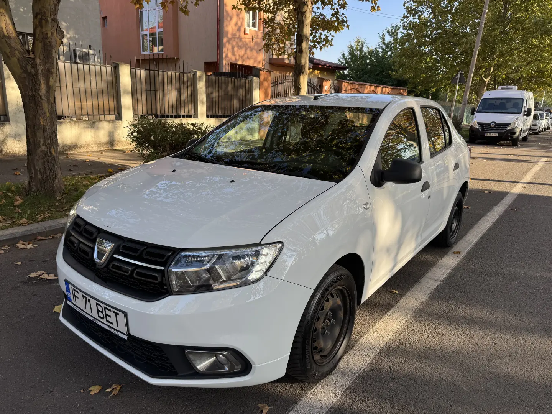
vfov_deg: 56.8
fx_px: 383
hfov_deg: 71.6
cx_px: 276
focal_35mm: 24
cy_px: 207
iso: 80
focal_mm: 6.76
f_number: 1.78
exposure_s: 1/633
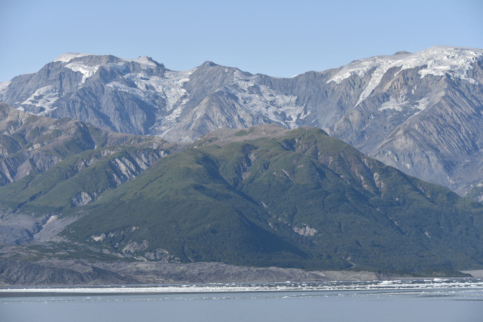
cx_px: 242
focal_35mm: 122
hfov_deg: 16.8
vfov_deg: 11.2
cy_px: 161
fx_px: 1637
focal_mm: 122
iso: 100
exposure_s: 1/320
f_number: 9
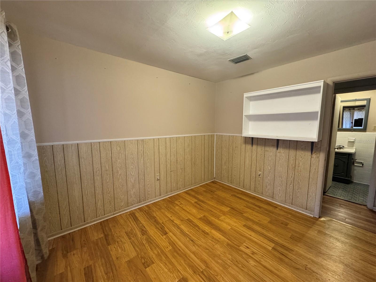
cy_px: 141
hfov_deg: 102.1
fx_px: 152
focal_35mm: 14
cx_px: 188
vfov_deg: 85.7
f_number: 2.2
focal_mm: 2.22
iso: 400
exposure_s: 1/60
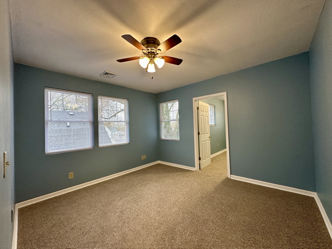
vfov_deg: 85.7
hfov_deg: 102.1
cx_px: 166
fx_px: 134
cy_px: 124
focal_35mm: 14
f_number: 2.2
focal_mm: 2.22
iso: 320
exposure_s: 1/120
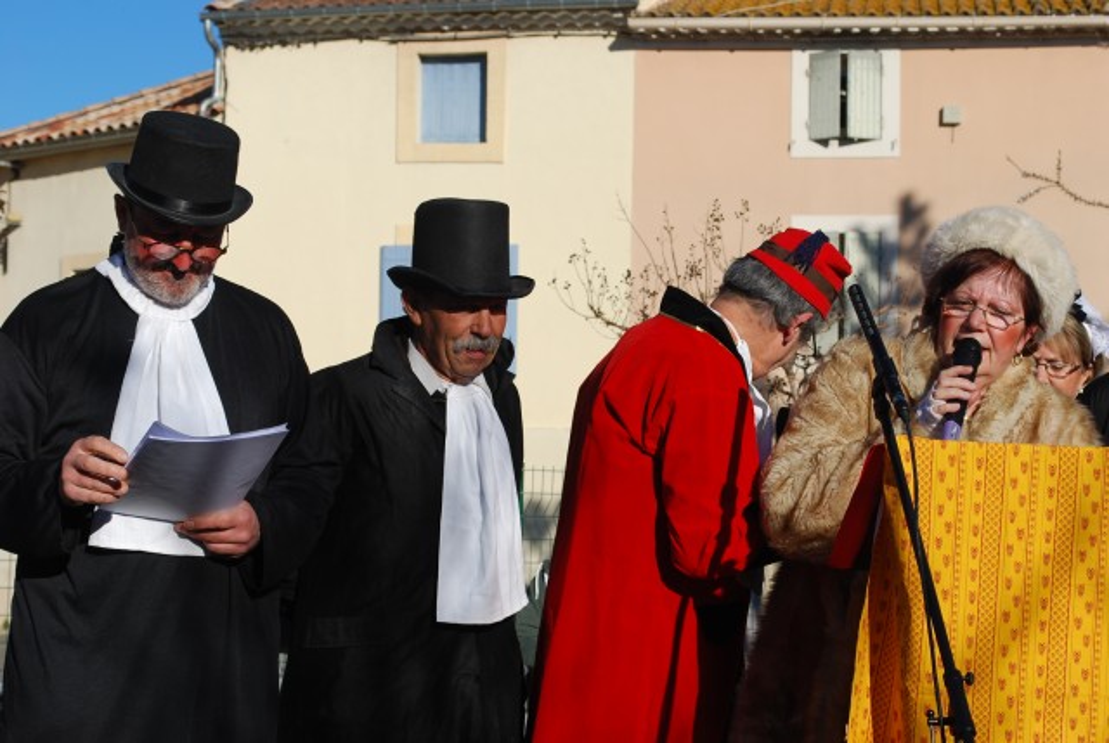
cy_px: 372
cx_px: 554
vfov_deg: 18.2
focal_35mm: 75
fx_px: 2314
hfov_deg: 26.9
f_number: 9
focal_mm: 50
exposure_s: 1/320
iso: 100
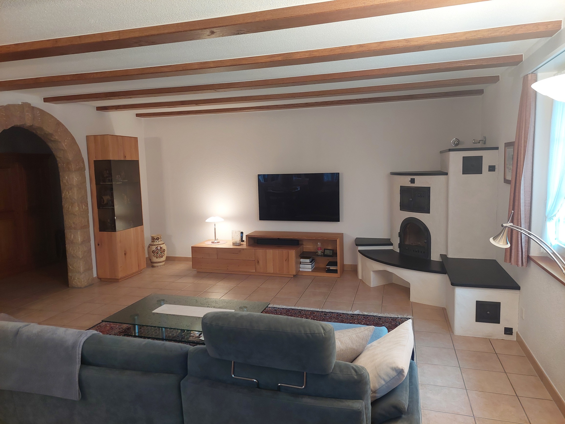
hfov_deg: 69.4
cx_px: 282
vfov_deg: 54.9
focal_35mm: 25
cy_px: 212
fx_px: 408
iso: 250
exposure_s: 1/50
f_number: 1.8
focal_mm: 5.23
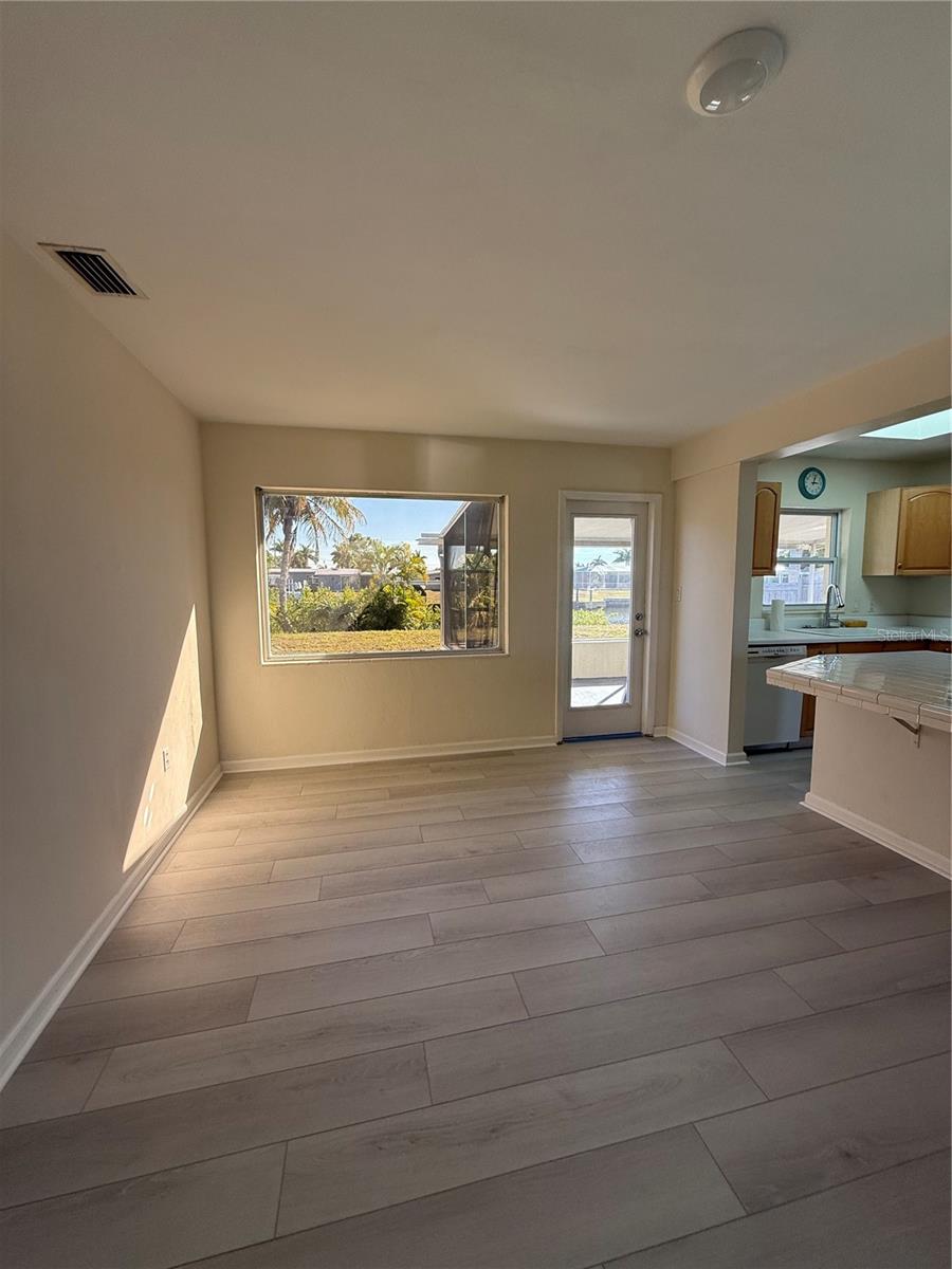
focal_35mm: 14
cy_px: 634
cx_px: 476
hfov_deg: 85.7
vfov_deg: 102.1
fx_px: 513
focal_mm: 2.22
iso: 64
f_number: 2.2
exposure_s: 1/200
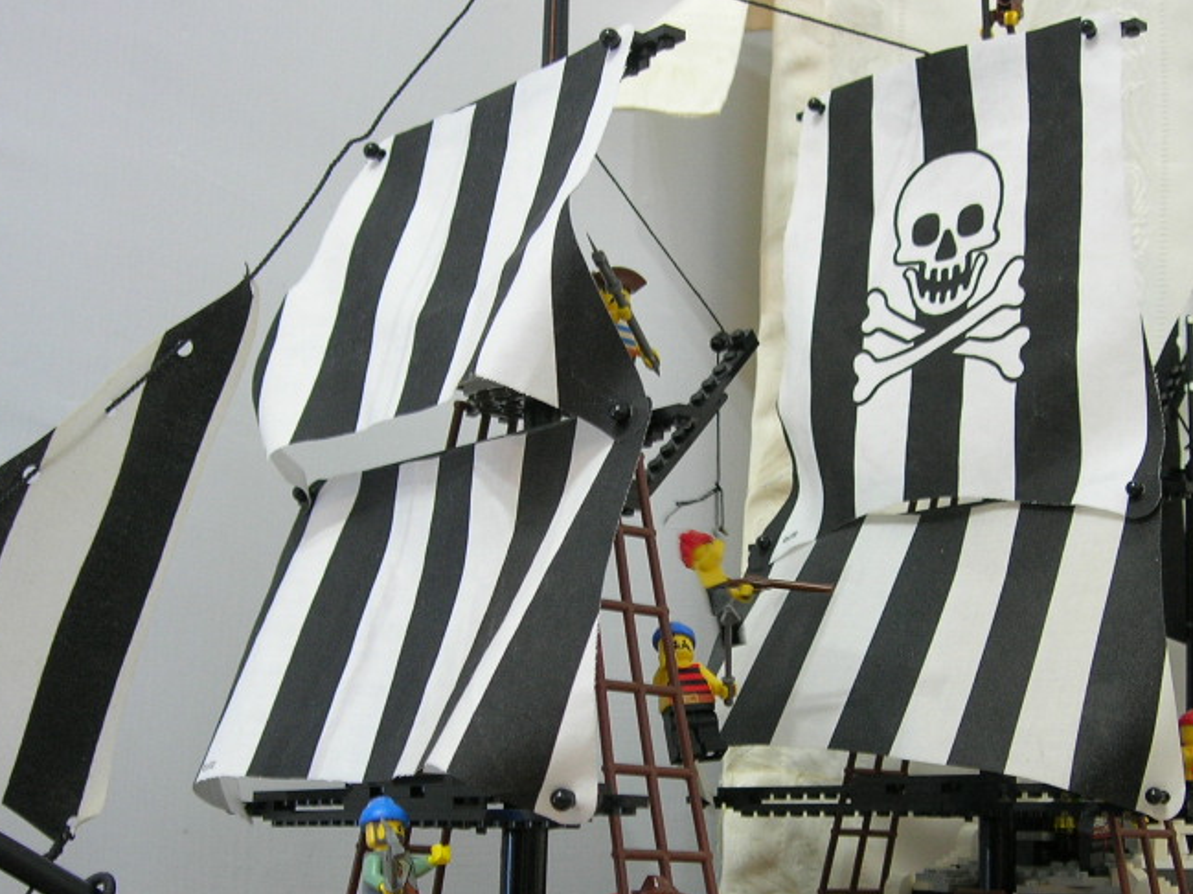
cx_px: 678
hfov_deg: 32.2
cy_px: 603
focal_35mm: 60
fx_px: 2067
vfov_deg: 24.3
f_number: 2.8
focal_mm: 7.8
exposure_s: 1/3.8
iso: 86
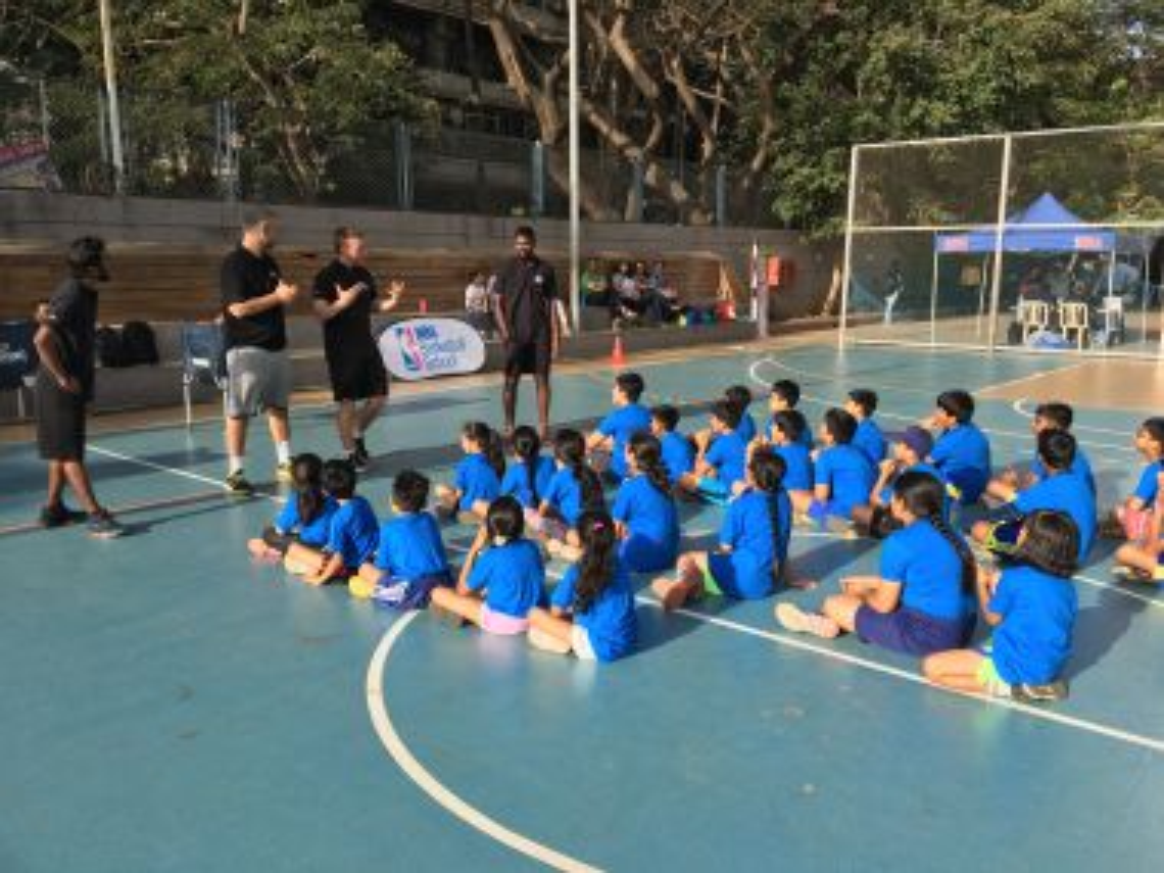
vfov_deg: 48.2
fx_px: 975
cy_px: 436
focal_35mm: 29
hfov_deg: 61.7
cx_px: 582
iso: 25
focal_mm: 4.15
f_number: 2.2
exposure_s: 1/836
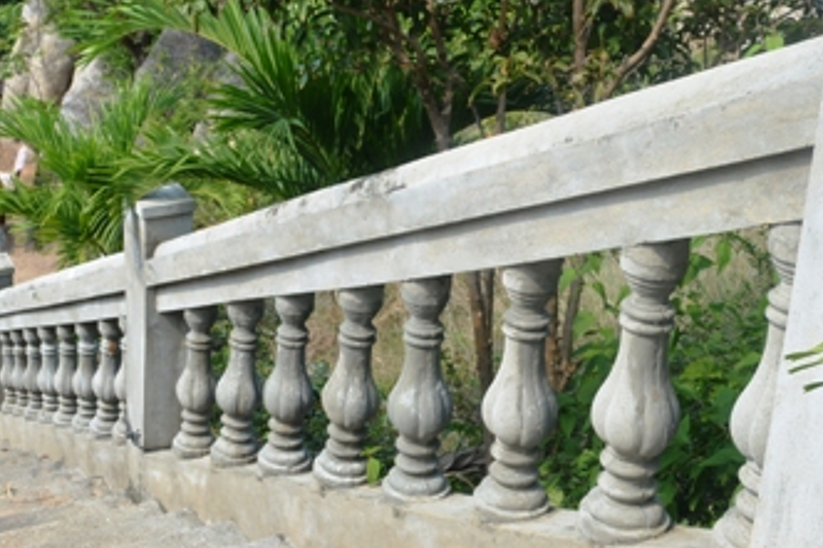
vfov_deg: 25.4
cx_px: 397
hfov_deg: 38.2
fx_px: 1188
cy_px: 97
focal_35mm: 52
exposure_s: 1/200
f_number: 7.1
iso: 100
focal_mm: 18
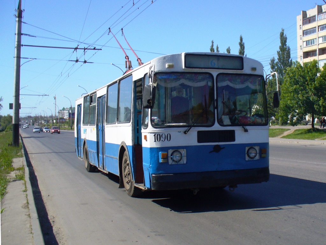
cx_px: 163
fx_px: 348
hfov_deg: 50.1
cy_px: 122
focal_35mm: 37
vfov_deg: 38.7
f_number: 5.6
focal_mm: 6.1
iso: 80
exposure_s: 1/320
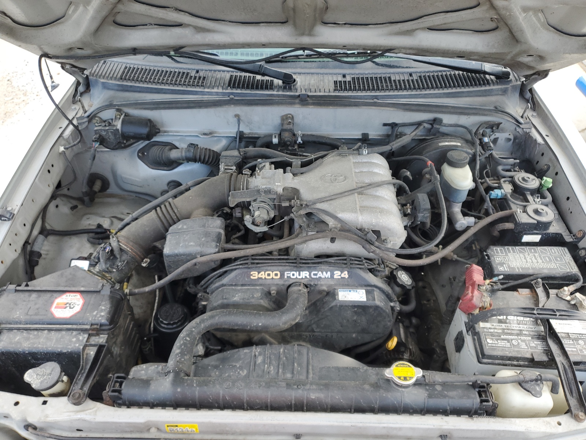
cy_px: 220
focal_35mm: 26
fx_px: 440
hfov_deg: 67.3
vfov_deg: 53.1
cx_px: 293
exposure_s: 1/139
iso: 50
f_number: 1.5
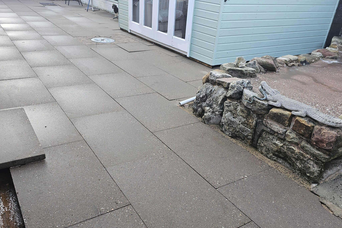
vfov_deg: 43.4
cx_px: 160
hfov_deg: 61.9
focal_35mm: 30
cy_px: 136
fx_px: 285
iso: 40
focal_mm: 6.3
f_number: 1.7
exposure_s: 1/180
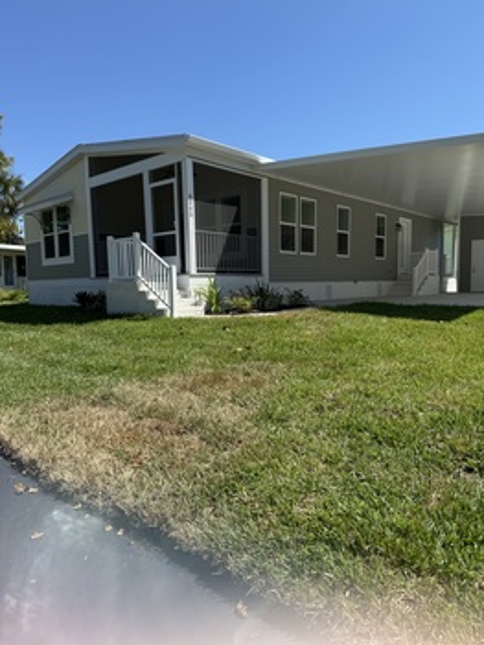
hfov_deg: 56.9
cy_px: 322
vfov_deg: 71.6
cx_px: 242
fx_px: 447
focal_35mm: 24
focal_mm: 6.76
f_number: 1.78
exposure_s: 1/3584
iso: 80
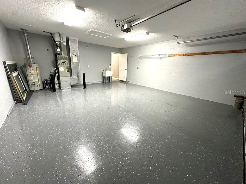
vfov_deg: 85.7
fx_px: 99
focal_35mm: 14
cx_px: 123
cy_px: 92
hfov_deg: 102.1
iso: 250
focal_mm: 2.22
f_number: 2.2
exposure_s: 1/60
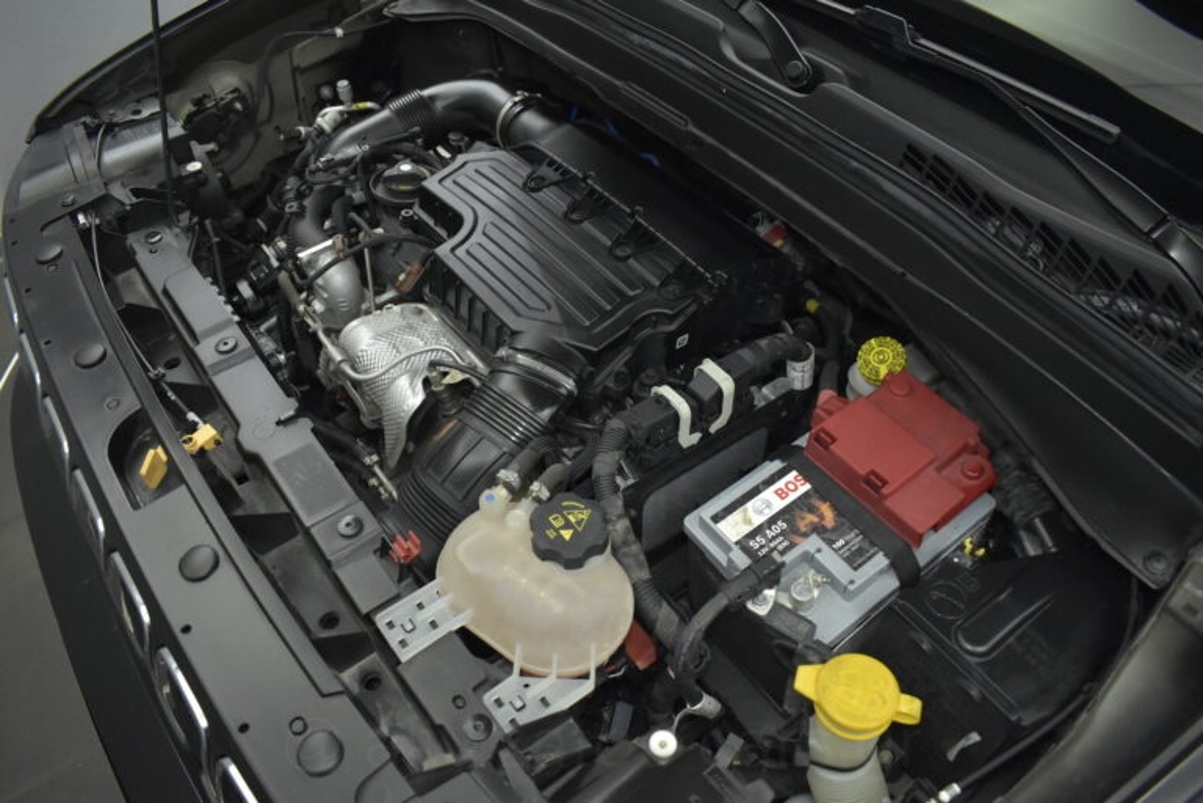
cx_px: 602
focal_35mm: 27
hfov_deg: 67.4
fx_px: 903
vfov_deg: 48.0
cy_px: 402
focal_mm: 18
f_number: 3.5
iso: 1600
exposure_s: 1/160
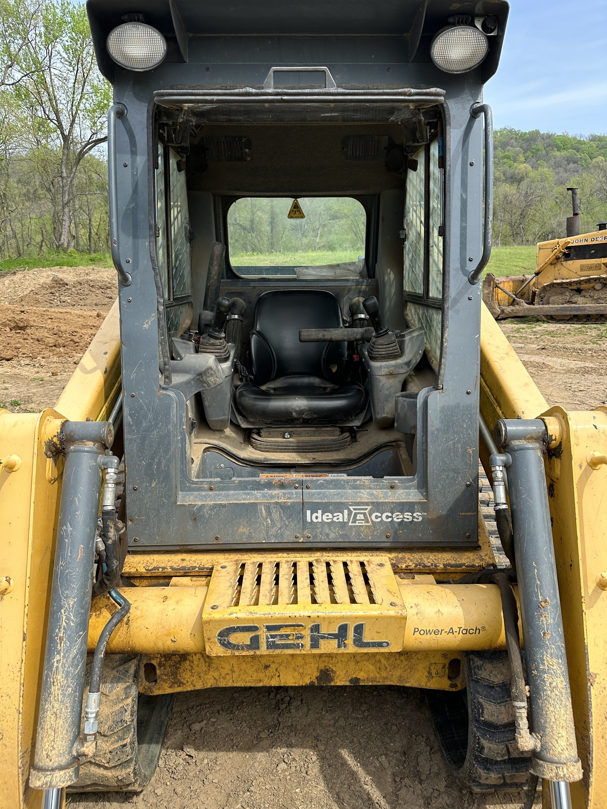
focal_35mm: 24
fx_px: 561
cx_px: 304
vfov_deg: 71.6
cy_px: 404
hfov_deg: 56.8
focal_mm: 6.86
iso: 80
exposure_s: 1/1812
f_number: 1.78
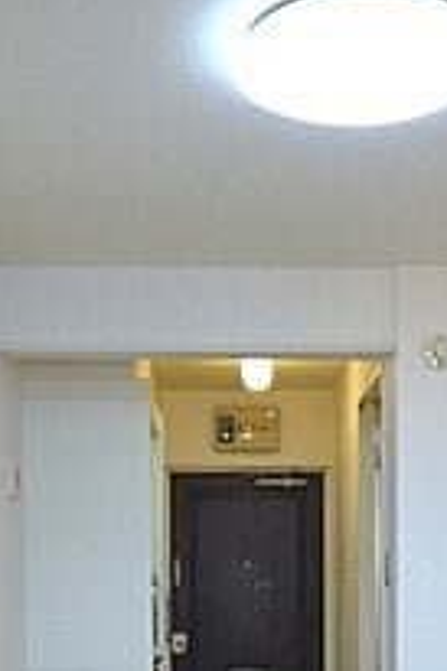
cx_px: 254
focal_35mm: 63
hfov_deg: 21.5
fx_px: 1175
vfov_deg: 29.8
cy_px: 664
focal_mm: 5.1
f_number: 1.5
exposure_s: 1/100
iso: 80
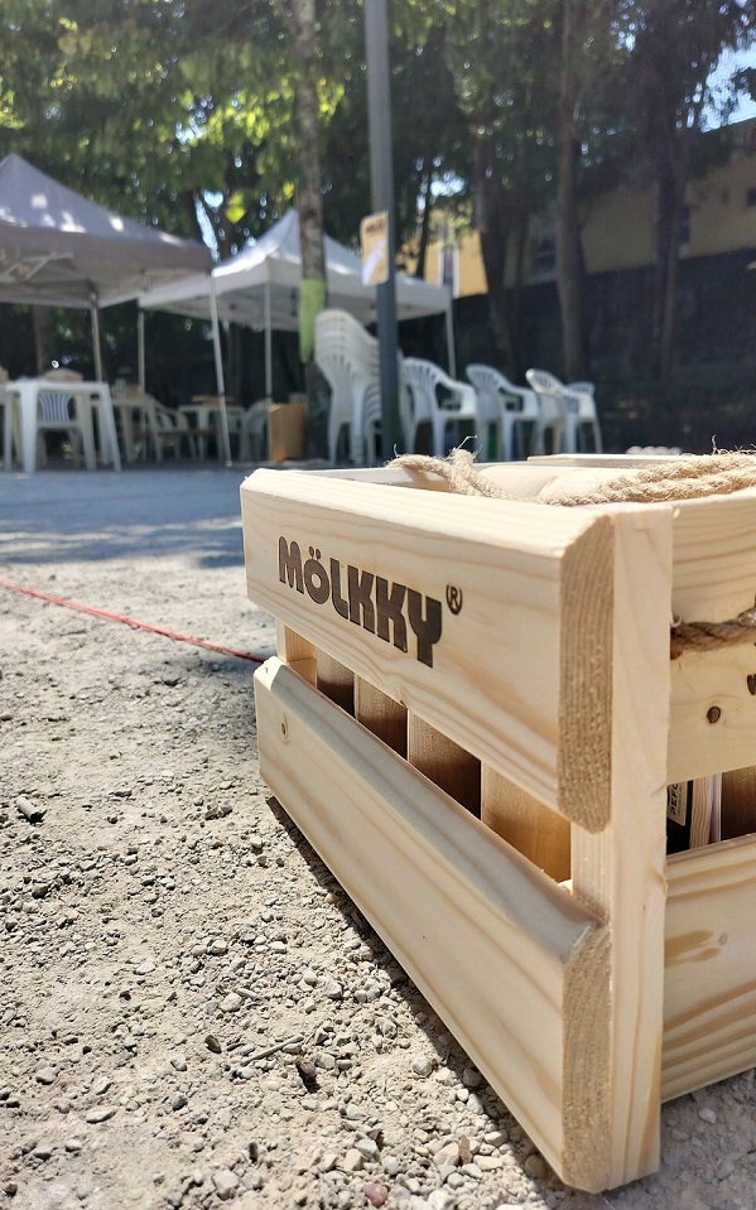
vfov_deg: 70.4
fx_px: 857
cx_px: 372
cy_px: 593
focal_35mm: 26
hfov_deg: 47.6
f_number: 1.7
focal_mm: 5.24
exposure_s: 1/962
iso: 50
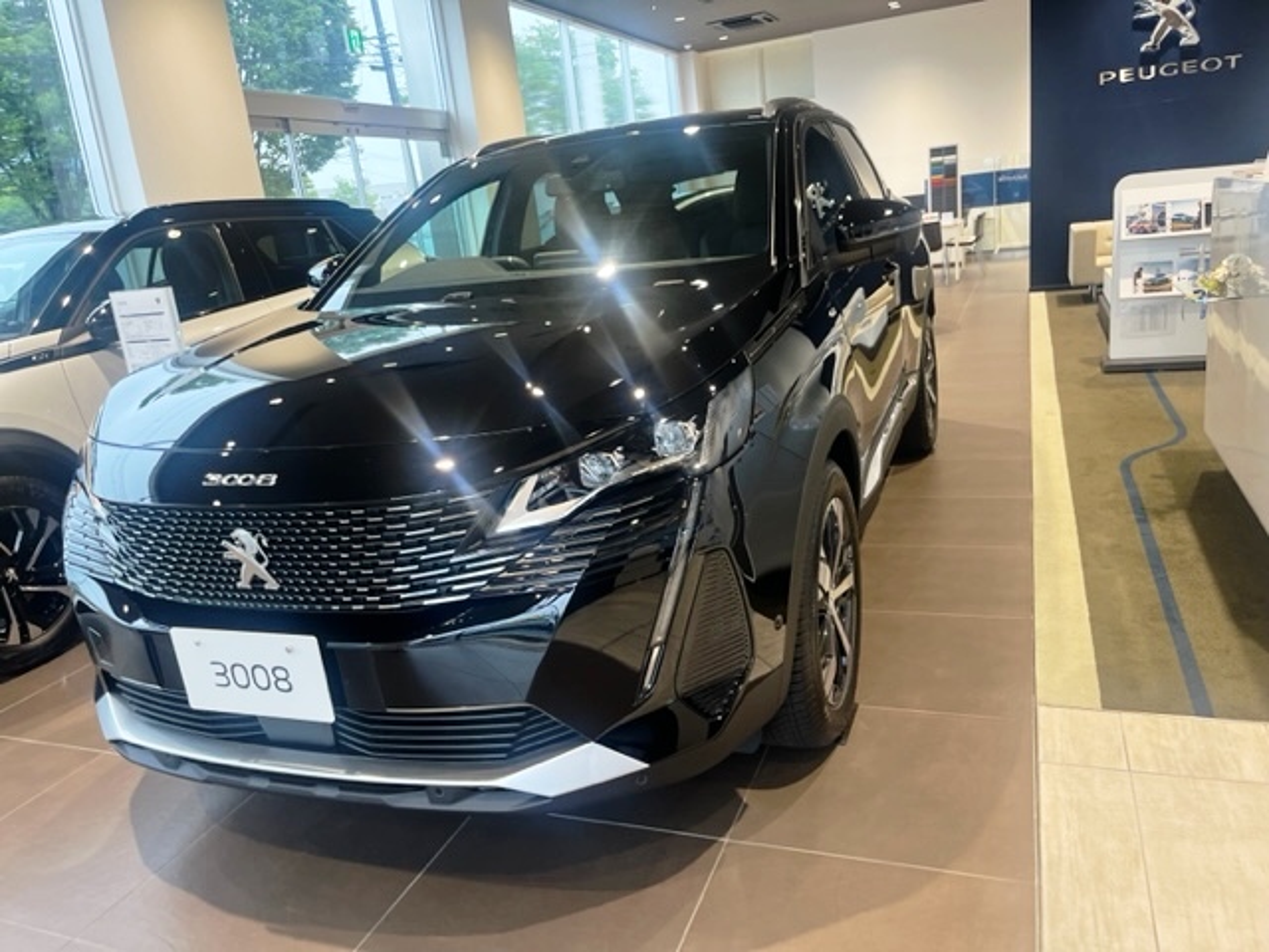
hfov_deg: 67.3
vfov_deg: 53.1
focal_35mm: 26
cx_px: 634
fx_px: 953
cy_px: 476
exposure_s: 1/100
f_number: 1.6
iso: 125
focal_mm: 5.1
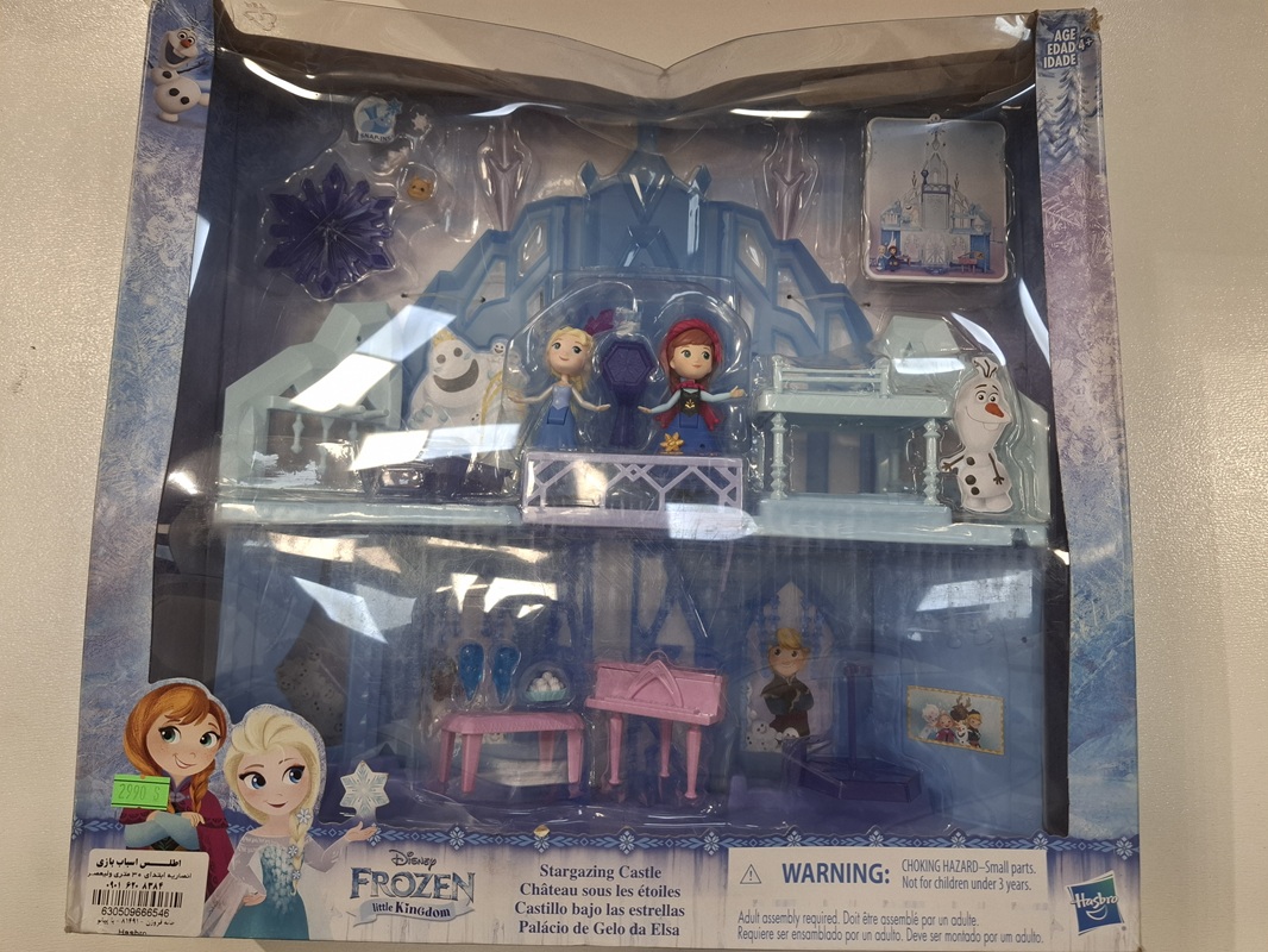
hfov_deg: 73.9
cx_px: 634
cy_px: 476
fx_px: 843
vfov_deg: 58.9
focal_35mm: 23
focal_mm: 5.54
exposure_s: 1/100
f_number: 1.8
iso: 80
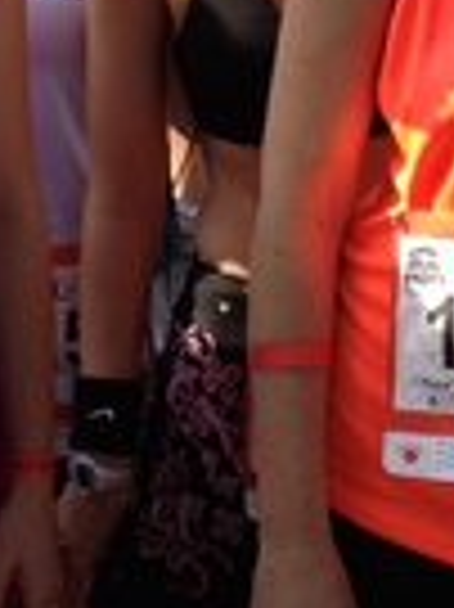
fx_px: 2907
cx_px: 22
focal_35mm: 166
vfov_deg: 11.6
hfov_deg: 8.9
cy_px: -140
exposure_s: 1/541
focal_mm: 4.28
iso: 64
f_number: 2.4
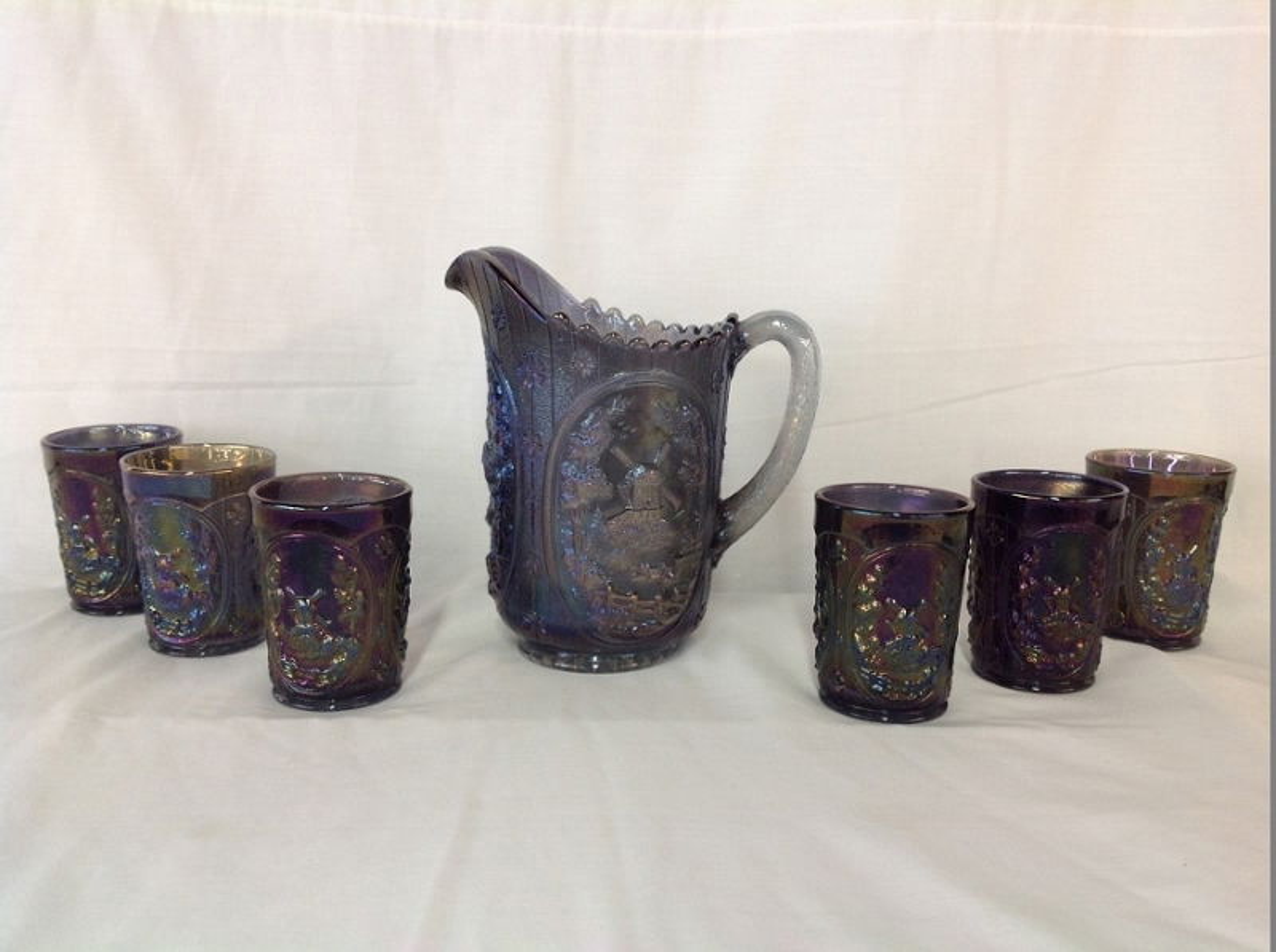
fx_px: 1288
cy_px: 476
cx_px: 638
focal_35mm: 35
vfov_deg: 40.6
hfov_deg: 52.7
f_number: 2.4
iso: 64
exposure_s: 1/15
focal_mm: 4.28
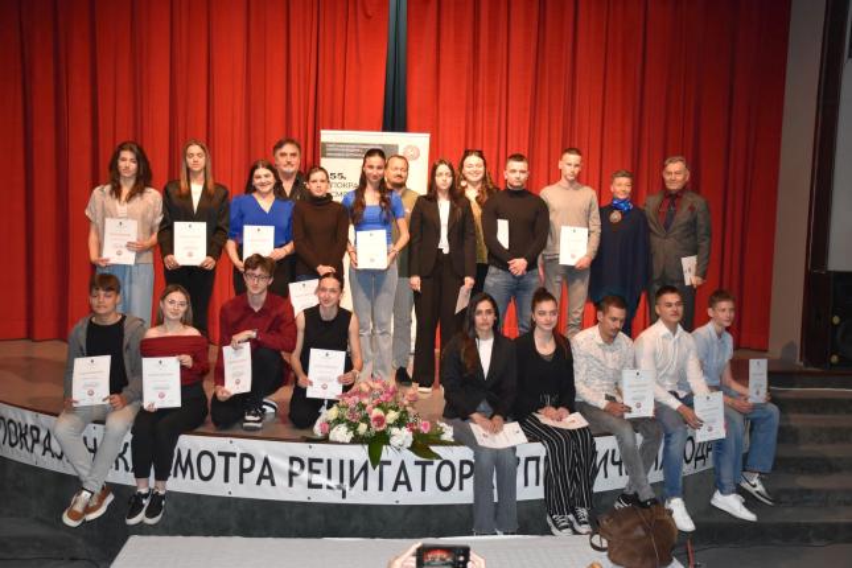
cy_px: 284
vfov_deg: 34.2
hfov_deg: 49.6
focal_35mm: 39
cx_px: 426
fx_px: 923
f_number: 4
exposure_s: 1/60
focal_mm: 26
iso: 800
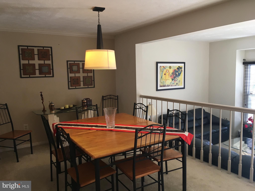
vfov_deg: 48.2
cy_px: 96
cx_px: 128
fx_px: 214
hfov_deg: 61.7
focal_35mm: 29
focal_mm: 4.15
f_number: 2.2
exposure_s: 1/30
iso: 32
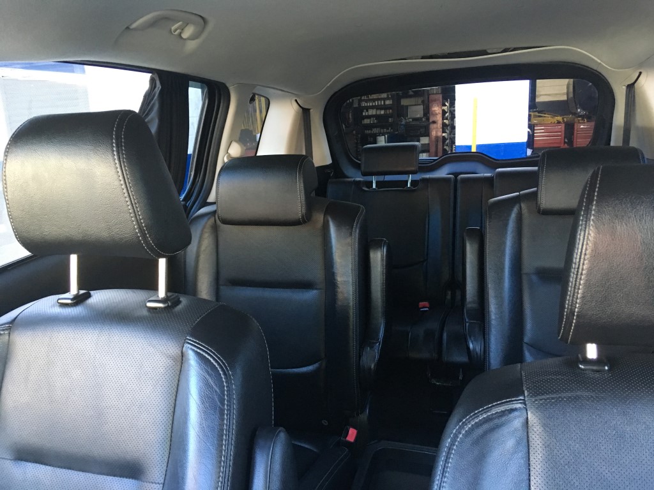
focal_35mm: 29
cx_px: 327
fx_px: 548
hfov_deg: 61.7
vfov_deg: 48.2
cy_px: 245
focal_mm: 4.15
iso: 160
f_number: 2.2
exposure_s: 1/30
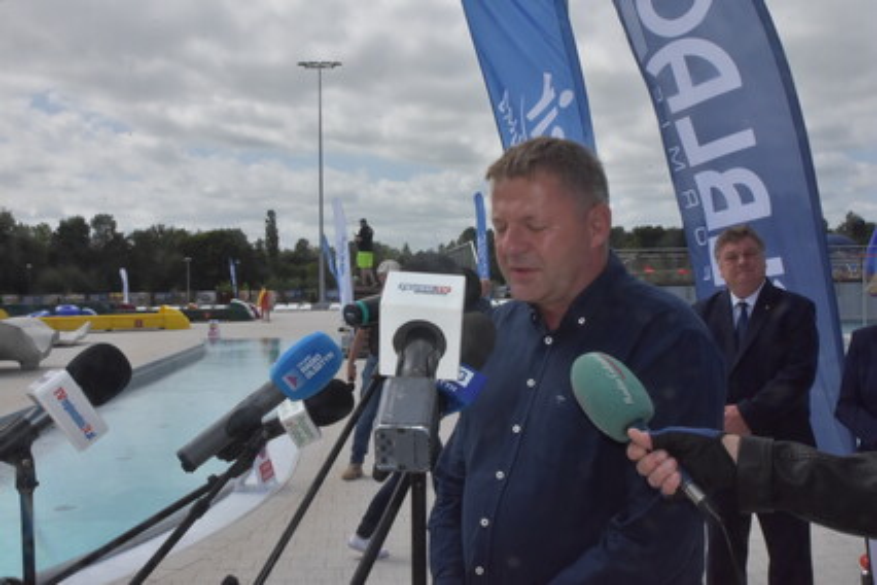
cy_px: 292
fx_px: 913
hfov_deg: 51.3
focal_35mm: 38
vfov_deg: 35.5
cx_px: 438
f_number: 29
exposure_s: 1/250
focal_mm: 25
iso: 1250
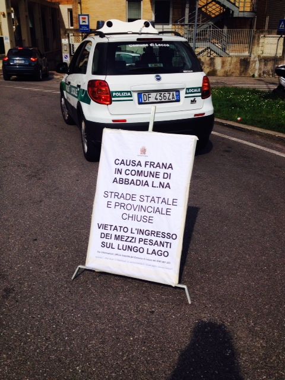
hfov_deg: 40.7
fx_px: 384
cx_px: 142
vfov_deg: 52.6
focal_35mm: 35
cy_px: 190
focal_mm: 4.28
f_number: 2.4
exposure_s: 1/3460
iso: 50
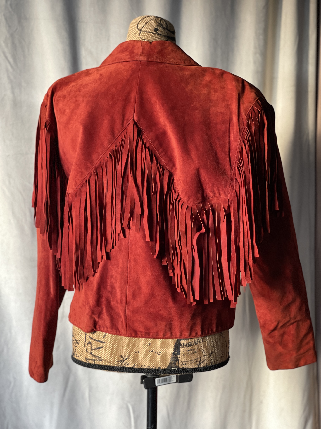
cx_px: 160
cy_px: 214
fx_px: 791
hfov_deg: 22.9
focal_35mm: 64
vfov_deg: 30.3
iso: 250
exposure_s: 1/40
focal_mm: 7.5
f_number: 2.2
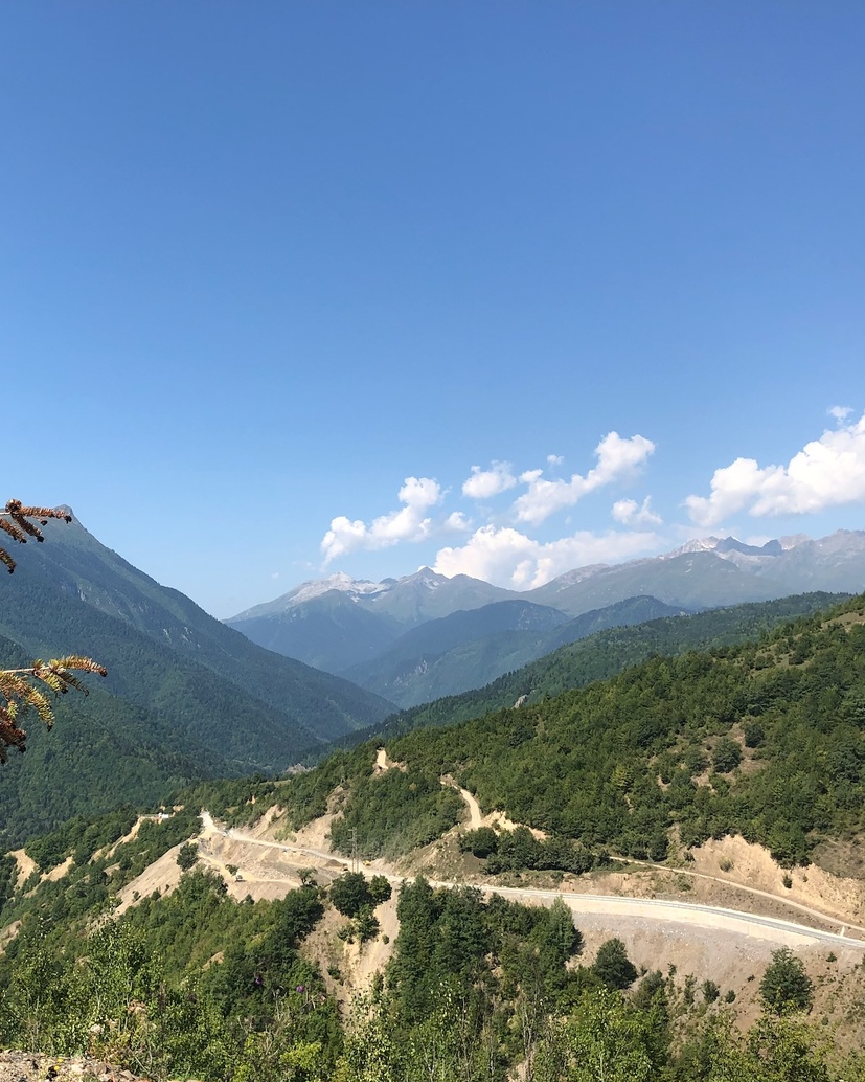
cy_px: 545
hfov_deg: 39.3
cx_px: 237
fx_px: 1184
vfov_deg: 49.1
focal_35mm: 37
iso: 20
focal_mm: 4
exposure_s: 1/1715
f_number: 1.8
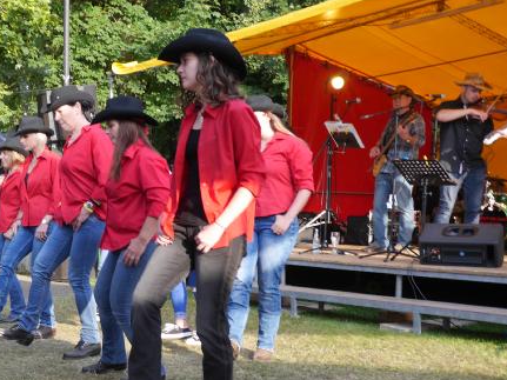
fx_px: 761
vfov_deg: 27.8
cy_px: 268
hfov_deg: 34.6
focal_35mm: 52
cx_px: 45
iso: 250
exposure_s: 1/125
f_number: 4
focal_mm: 14
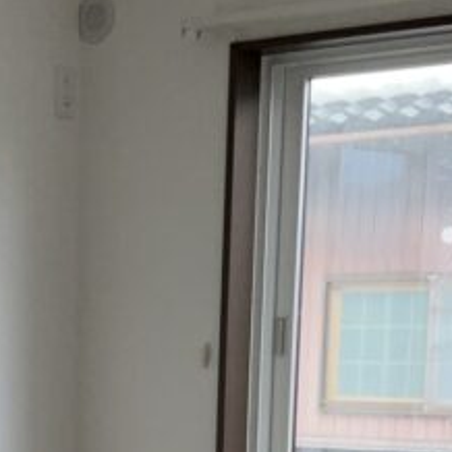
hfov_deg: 15.1
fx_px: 1669
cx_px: -21
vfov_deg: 14.6
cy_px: 630
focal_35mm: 113
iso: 16
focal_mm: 3
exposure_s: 1/125
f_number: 1.8
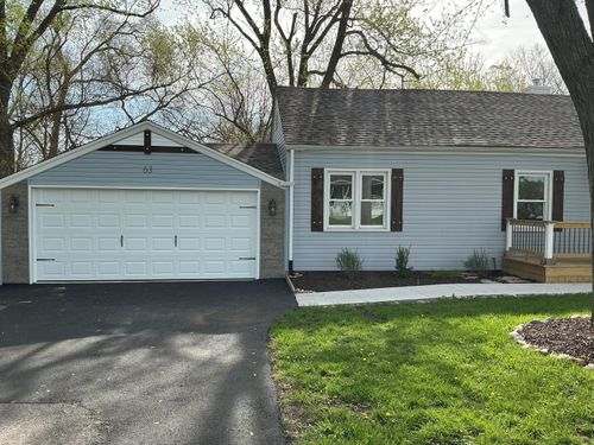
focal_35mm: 29
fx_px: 498
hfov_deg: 61.7
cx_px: 297
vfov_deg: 48.2
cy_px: 222
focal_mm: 3
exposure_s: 1/898
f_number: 1.8
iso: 25
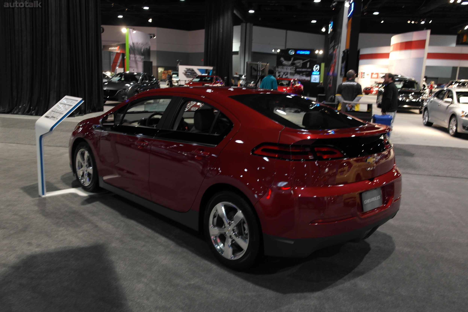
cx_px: 234
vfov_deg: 43.6
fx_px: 390
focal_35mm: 30
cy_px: 156
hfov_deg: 61.9
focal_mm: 20
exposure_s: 1/30
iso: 400
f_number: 3.5
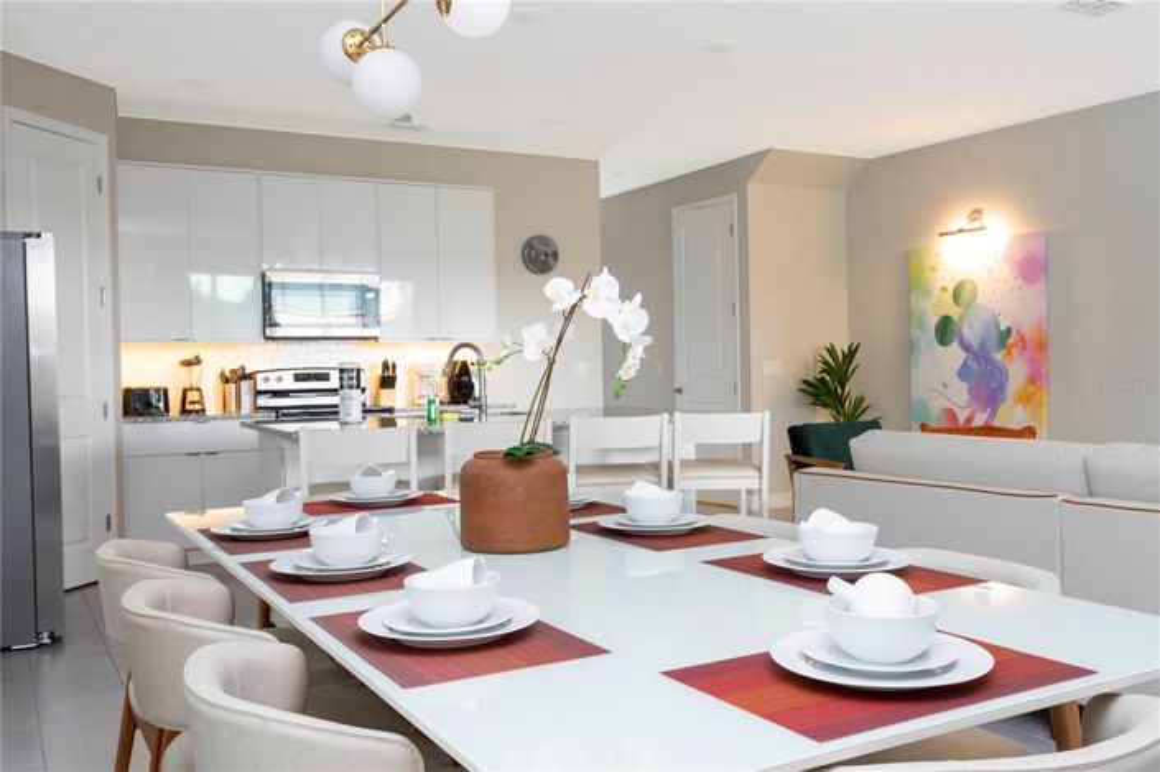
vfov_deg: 39.9
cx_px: 580
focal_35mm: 33
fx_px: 1063
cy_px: 386
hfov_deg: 57.3
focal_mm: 33
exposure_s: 1/6
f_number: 11
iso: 1000
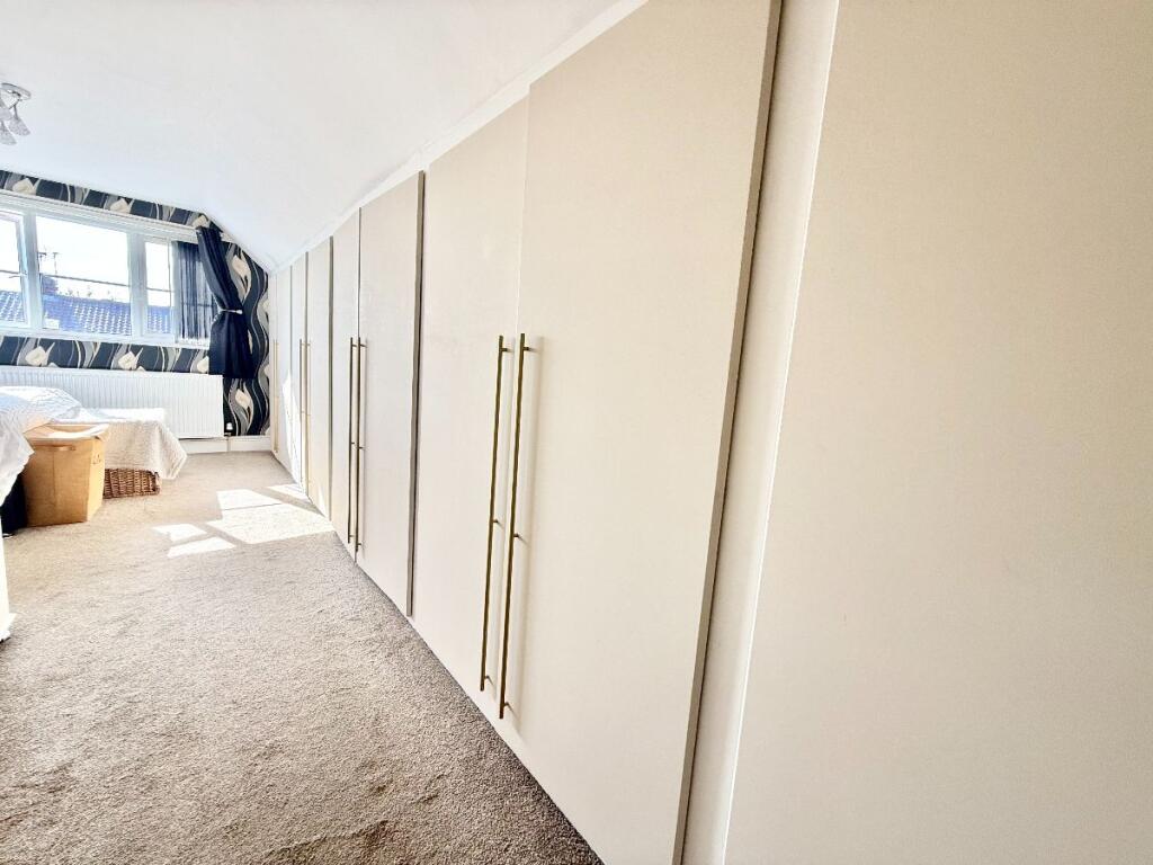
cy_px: 432
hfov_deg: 102.1
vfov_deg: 85.7
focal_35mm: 14
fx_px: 466
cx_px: 576
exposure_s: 1/118
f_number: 2.2
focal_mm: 2.22
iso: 64
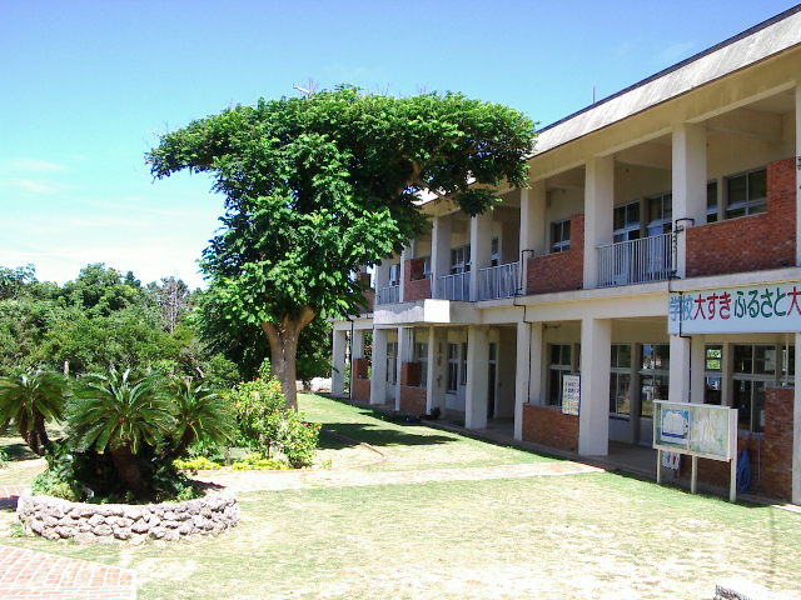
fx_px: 879
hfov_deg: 49.0
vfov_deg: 37.7
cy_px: 300
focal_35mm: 38
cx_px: 400
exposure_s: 1/160
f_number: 4.8
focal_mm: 5.8
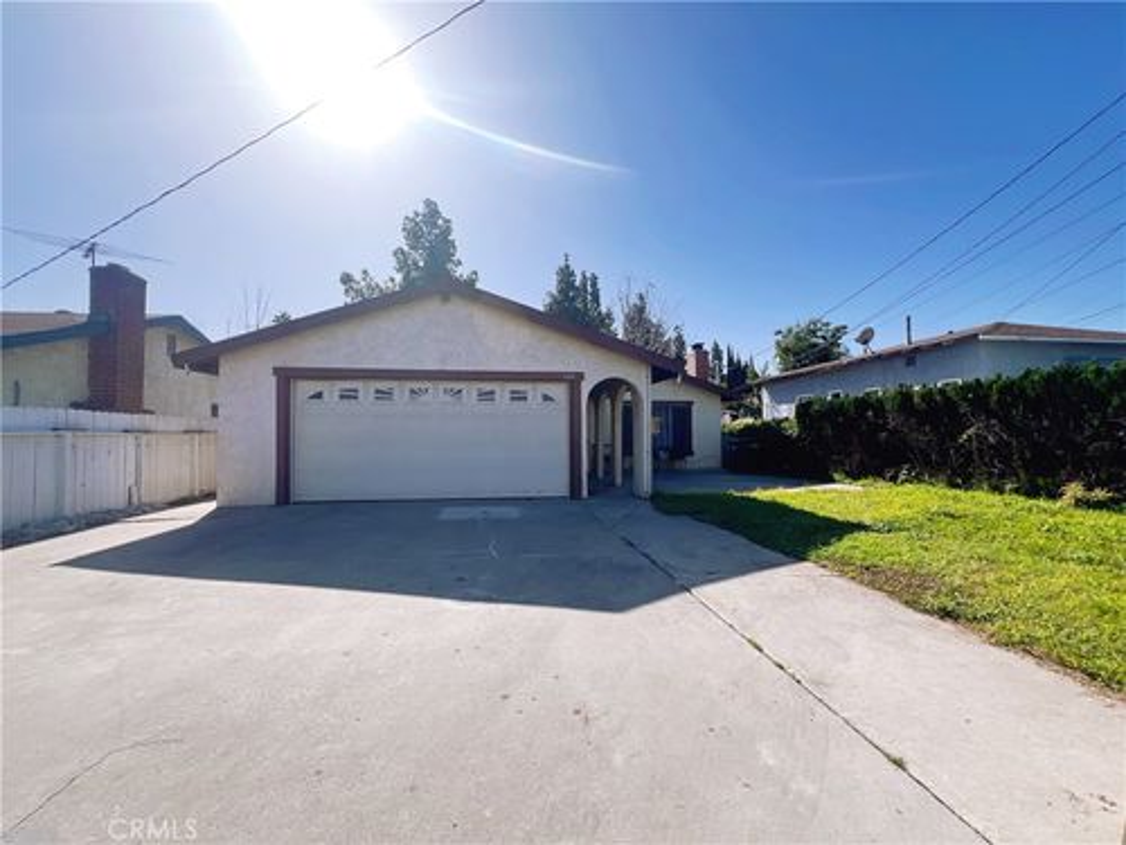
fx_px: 423
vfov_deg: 89.9
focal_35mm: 13
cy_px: 422
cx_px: 563
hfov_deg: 106.2
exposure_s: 1/1193
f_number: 1.8
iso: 32
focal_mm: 1.57
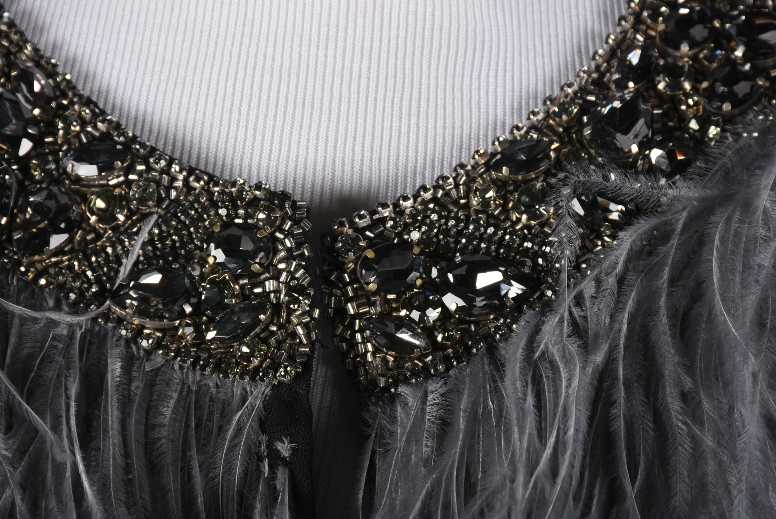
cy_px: 260
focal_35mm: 210
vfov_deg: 6.6
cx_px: 388
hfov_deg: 9.8
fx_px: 4530
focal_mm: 140
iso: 200
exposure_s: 1/125
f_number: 13
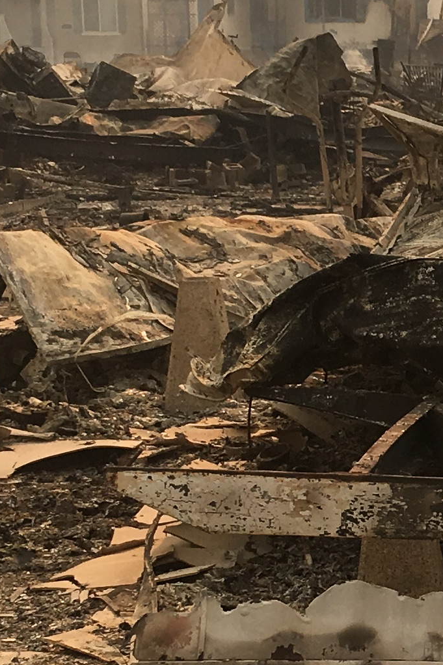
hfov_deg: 11.0
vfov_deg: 17.2
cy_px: 415
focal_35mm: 119
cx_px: 722
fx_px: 2197
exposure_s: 1/1131
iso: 25
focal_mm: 4.15
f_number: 2.2
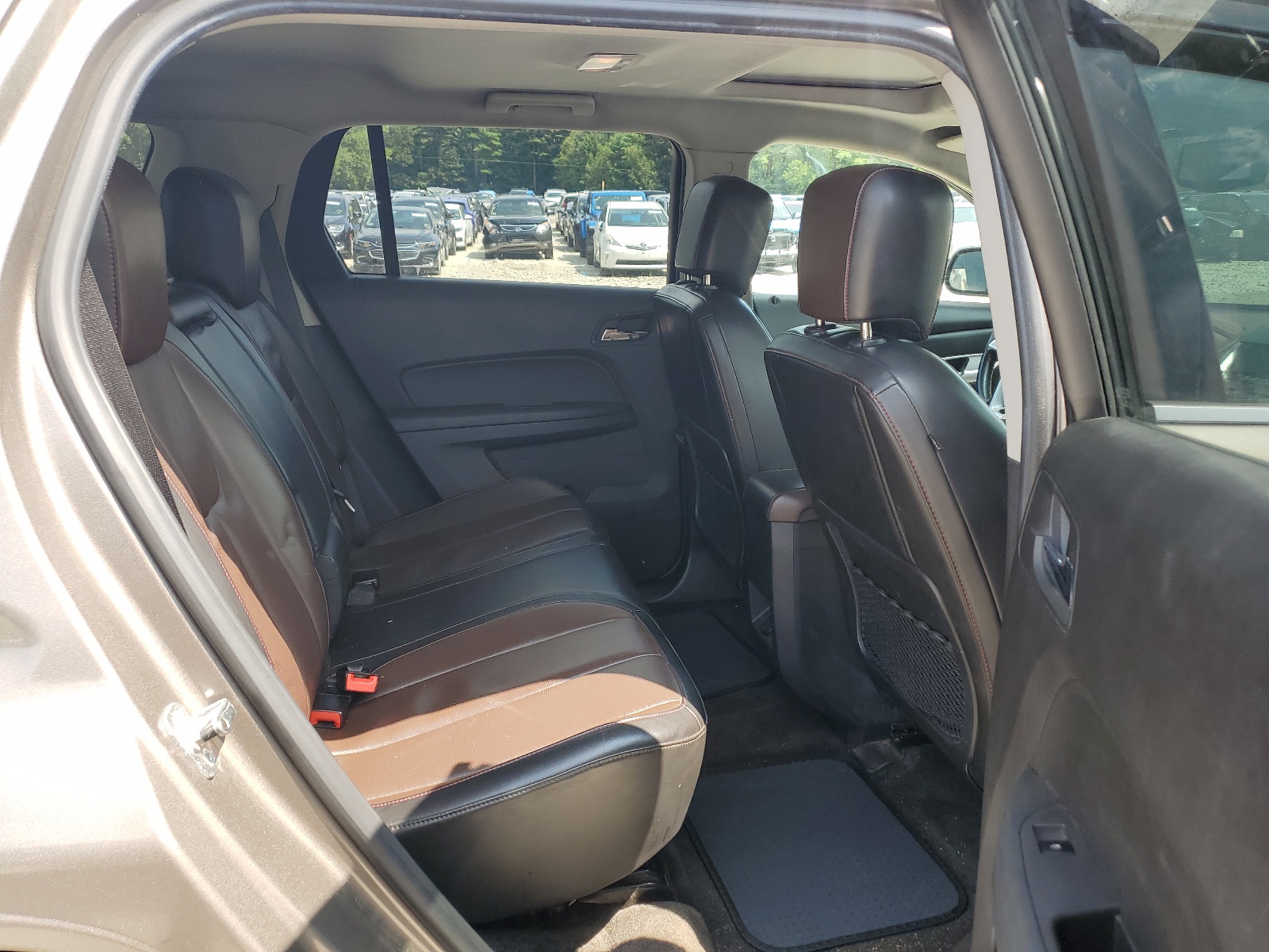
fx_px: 953
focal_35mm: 26
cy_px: 476
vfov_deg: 53.1
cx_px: 634
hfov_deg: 67.3
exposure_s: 1/312
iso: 50
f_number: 1.5
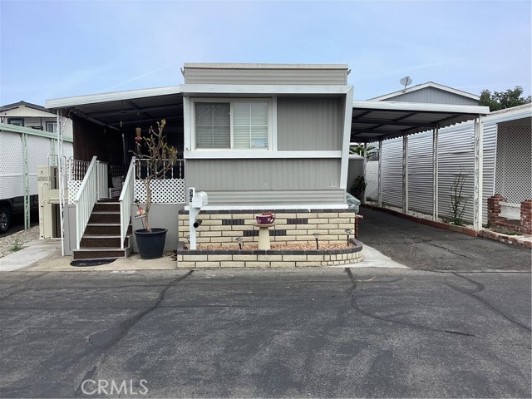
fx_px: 476
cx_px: 266
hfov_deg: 58.4
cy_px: 200
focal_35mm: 31
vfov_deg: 45.4
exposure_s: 1/554
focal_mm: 3.3
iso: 25
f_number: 2.4
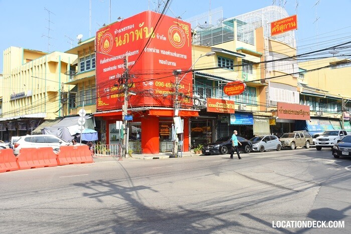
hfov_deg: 57.2
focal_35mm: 33
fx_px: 322
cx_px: 176
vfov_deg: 40.0
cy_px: 117
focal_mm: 22
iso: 250
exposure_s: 1/400
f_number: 8
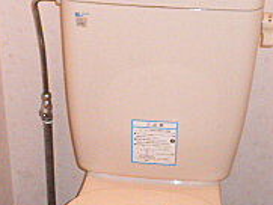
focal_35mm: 92
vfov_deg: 15.9
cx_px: 107
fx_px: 726
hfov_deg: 21.3
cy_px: 179
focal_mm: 4.7
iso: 160
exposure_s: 1/30
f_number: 2.8
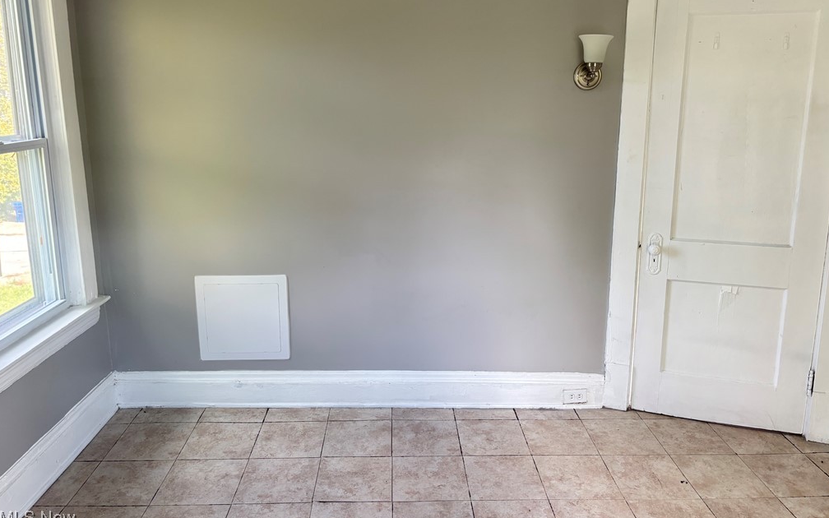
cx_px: 415
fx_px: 633
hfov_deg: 66.5
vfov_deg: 44.4
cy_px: 220
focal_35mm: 28
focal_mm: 5.96
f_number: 1.6
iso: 125
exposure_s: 1/121
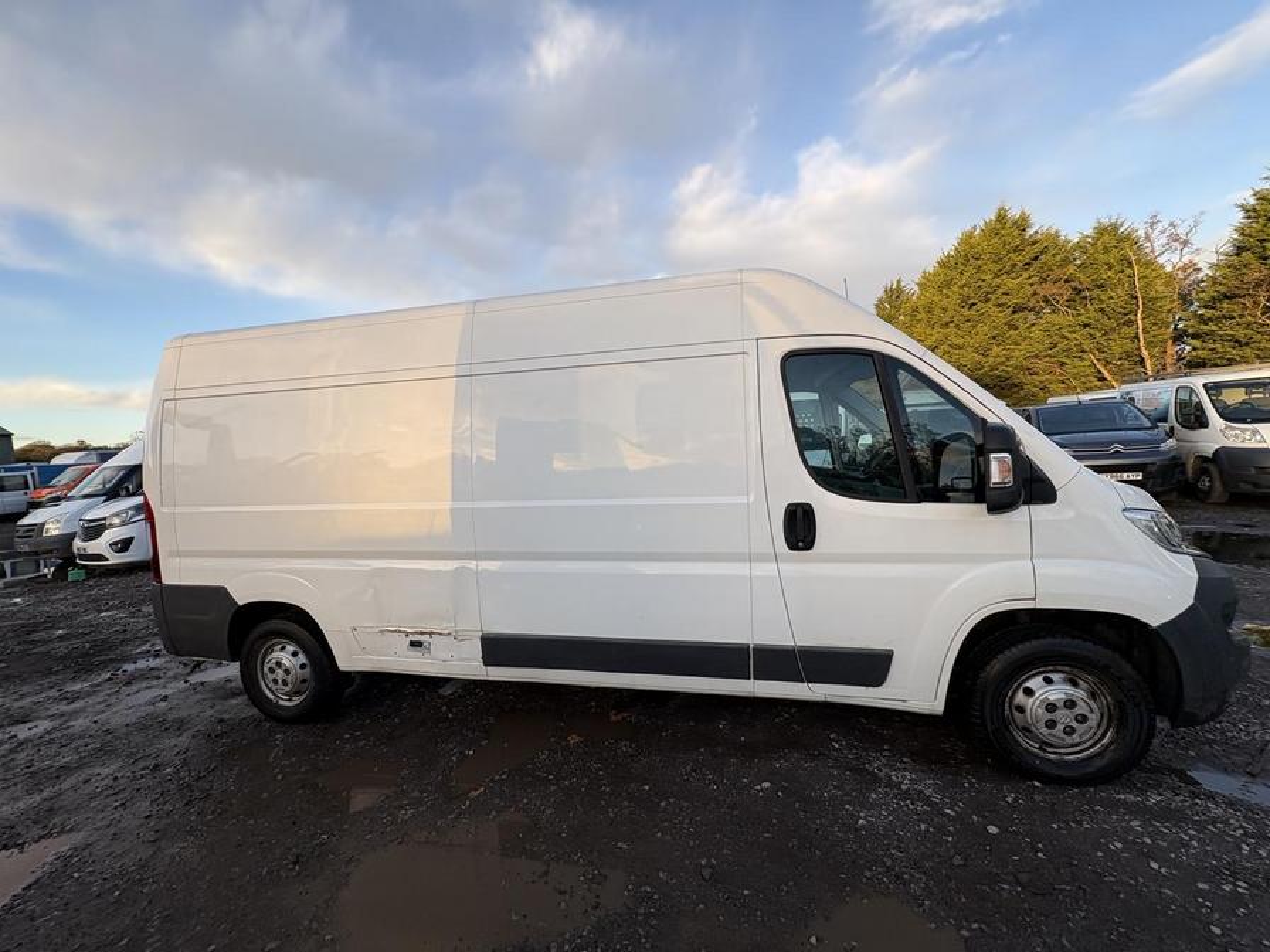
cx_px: 635
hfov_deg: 102.1
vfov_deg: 85.7
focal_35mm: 14
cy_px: 476
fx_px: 514
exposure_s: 1/356
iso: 40
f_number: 2.2
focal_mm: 2.22
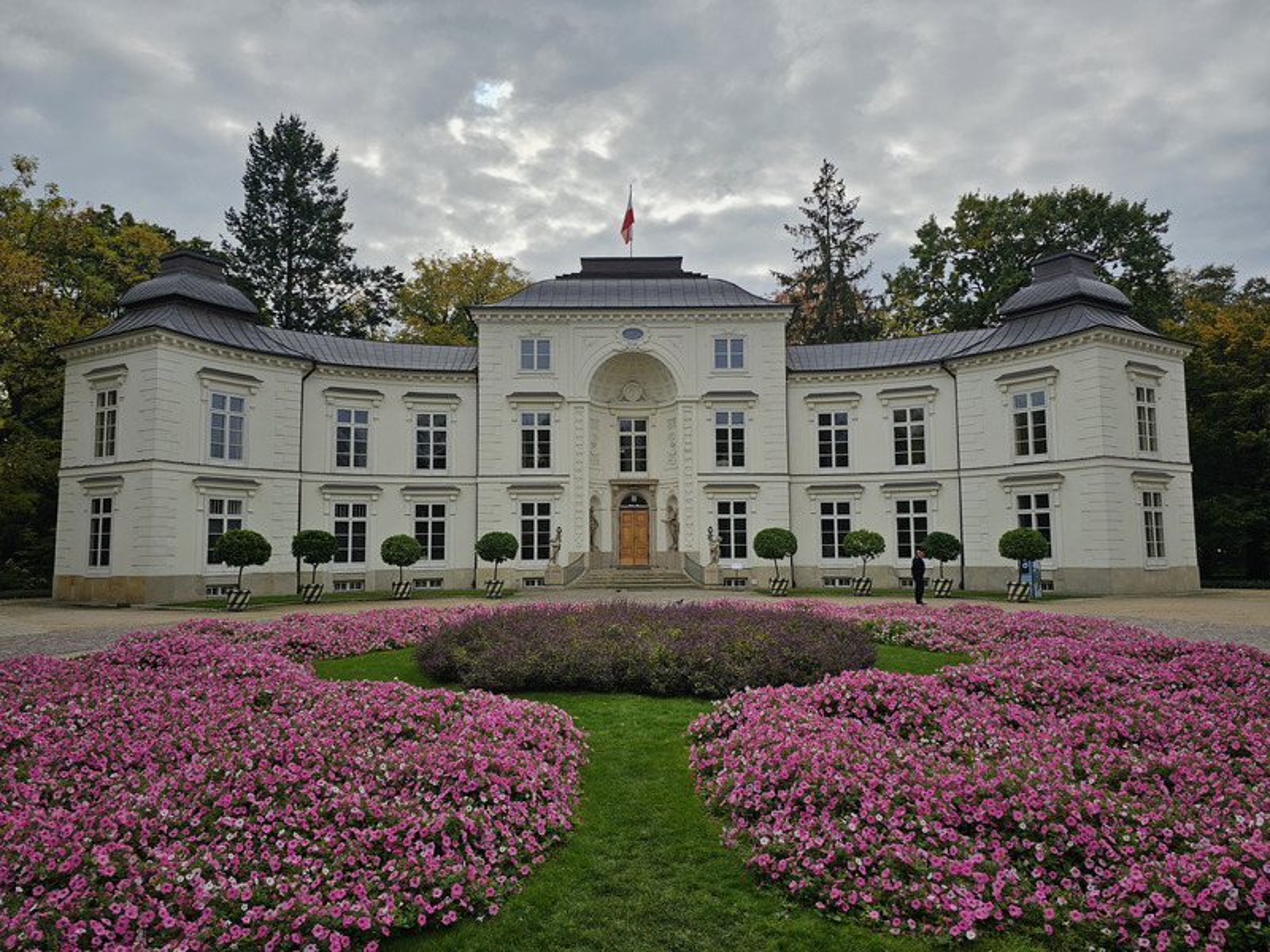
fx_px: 844
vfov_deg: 58.9
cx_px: 635
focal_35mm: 23
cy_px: 476
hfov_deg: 73.9
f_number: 1.7
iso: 10
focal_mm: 6.3
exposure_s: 1/827
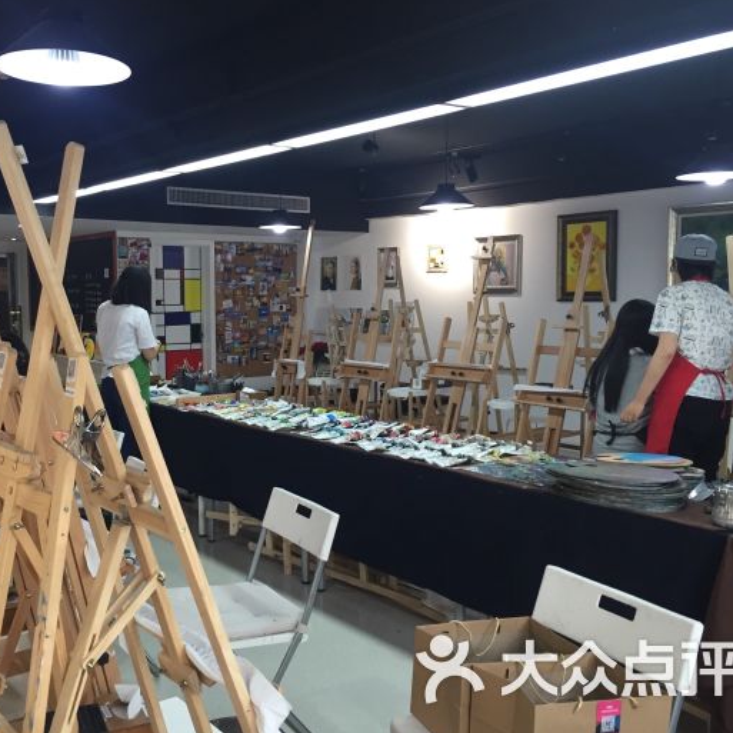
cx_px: 274
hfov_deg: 46.8
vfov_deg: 47.2
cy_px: 368
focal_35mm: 35
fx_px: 838
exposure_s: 1/33
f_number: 2.2
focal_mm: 4.15
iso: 50
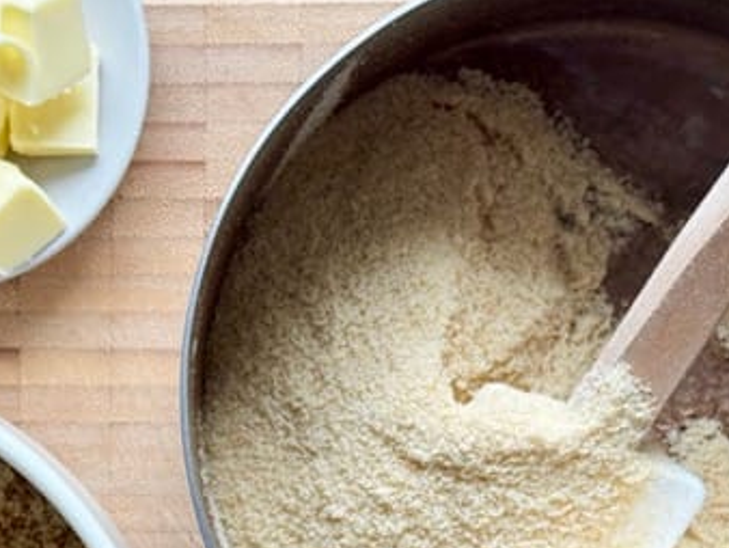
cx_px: 255
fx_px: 1475
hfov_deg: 27.6
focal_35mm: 70
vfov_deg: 20.9
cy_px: 410
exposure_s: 1/56
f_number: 1.78
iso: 250
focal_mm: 6.76
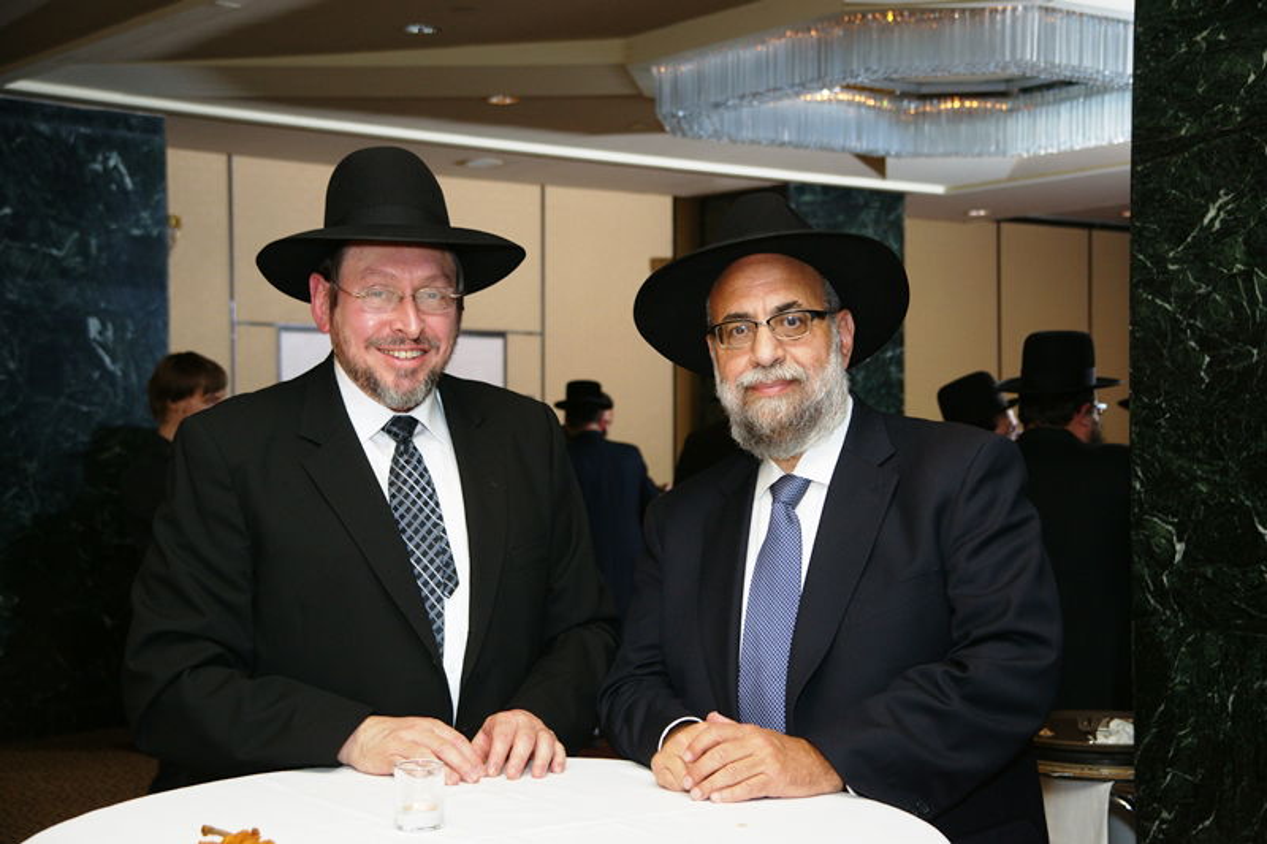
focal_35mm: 55
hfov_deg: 36.3
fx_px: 1935
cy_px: 422
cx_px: 634
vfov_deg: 24.6
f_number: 6.3
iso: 640
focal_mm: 55
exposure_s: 1/100
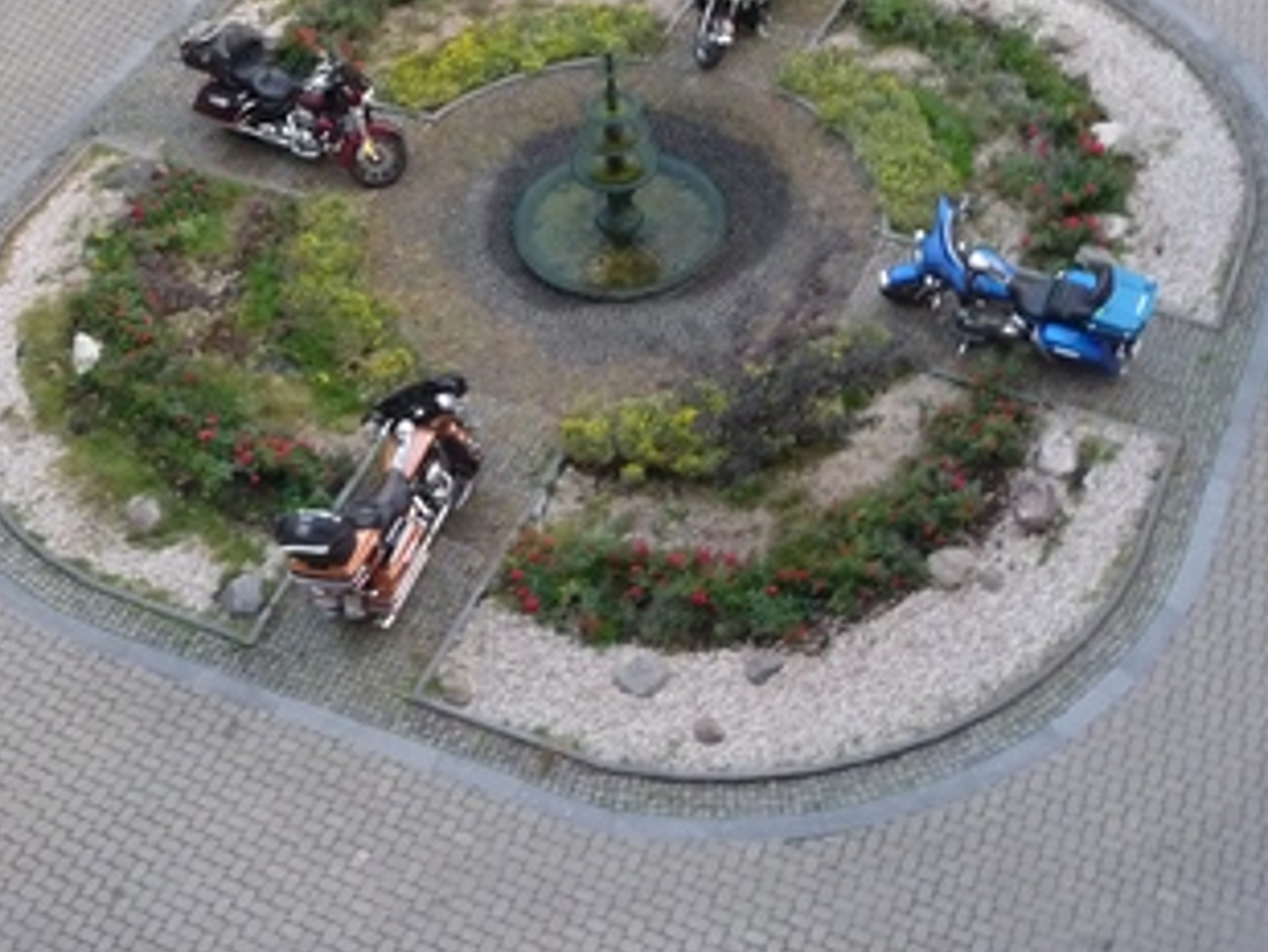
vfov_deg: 24.9
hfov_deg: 33.2
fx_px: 2125
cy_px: 234
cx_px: 644
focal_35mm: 58
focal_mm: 4.7
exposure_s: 1/30
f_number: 3.3
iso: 400
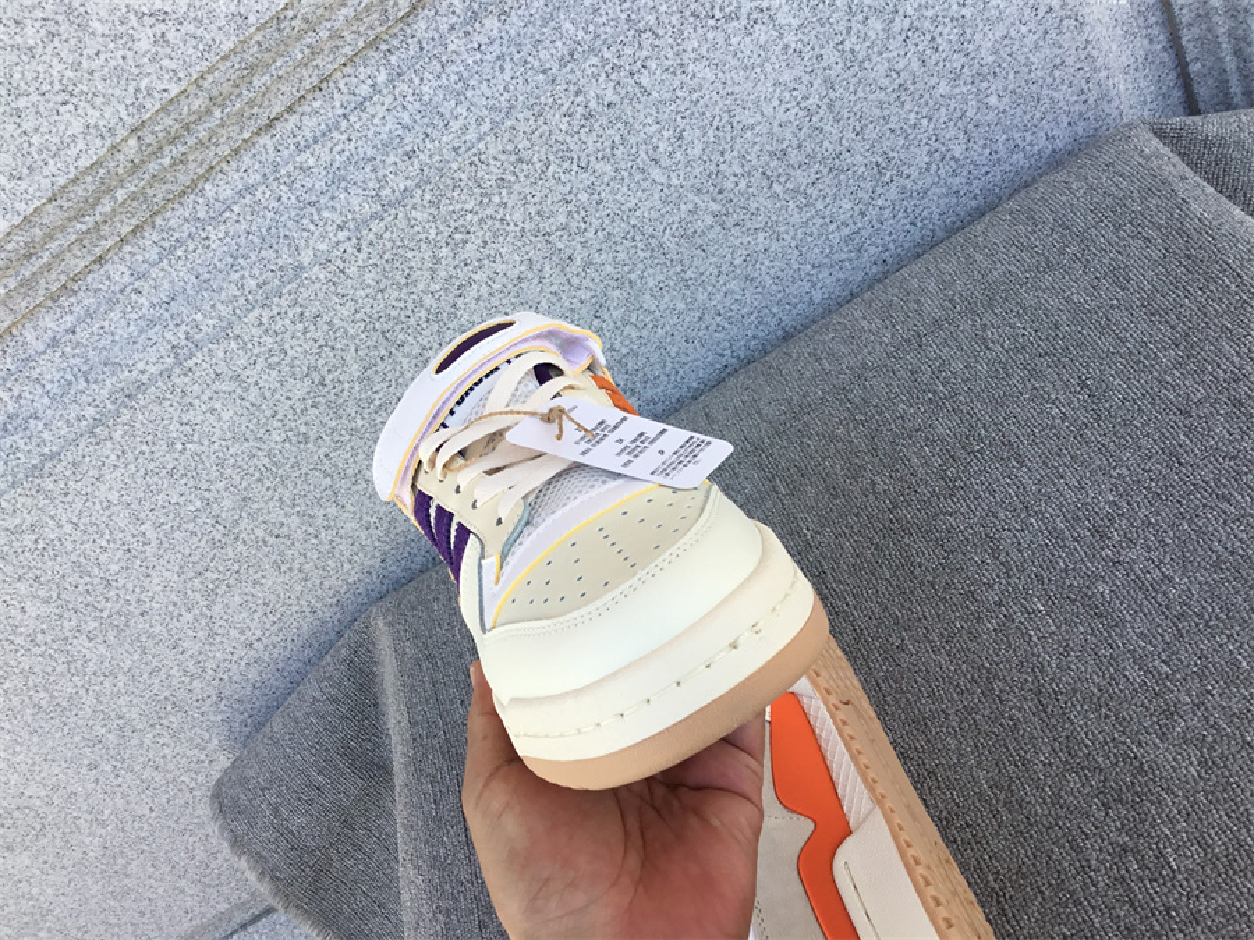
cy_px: 470
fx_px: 1123
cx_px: 627
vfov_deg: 45.4
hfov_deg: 58.4
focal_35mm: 31
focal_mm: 3.3
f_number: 2.4
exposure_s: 1/291
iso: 25
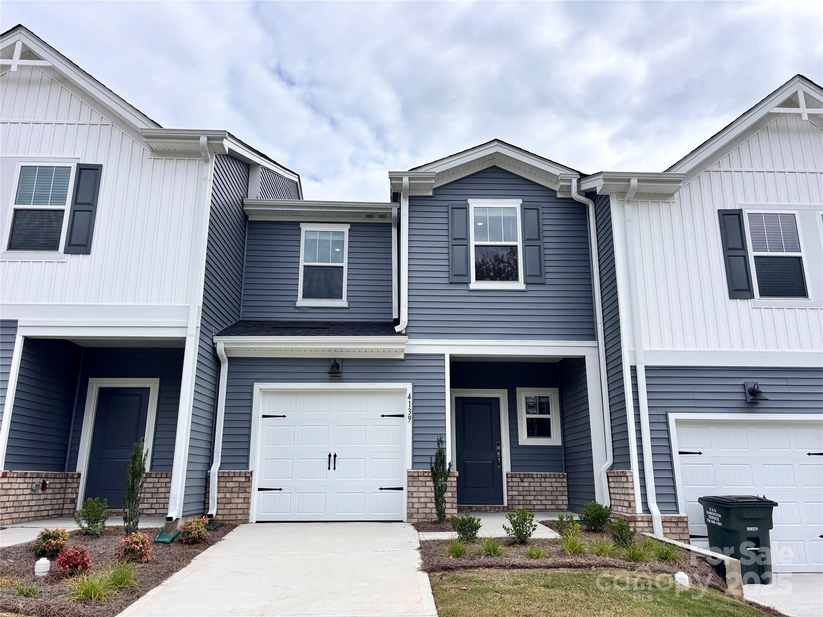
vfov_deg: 53.1
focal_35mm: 26
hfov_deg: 67.3
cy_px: 308
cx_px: 412
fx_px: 618
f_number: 1.6
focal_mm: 5.96
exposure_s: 1/4630
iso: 50
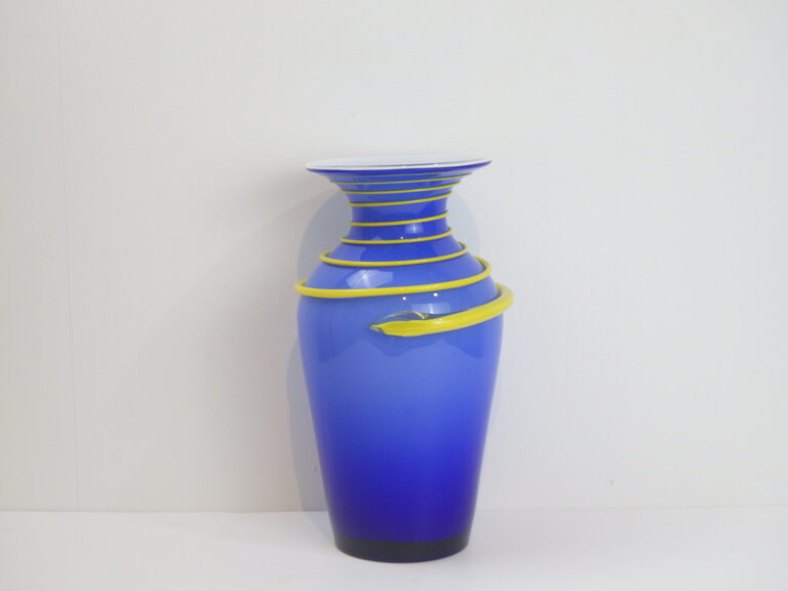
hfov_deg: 31.2
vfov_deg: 23.7
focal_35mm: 62
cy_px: 296
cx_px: 394
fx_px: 1411
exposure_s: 1/25
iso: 125
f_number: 4.6
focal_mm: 11.1
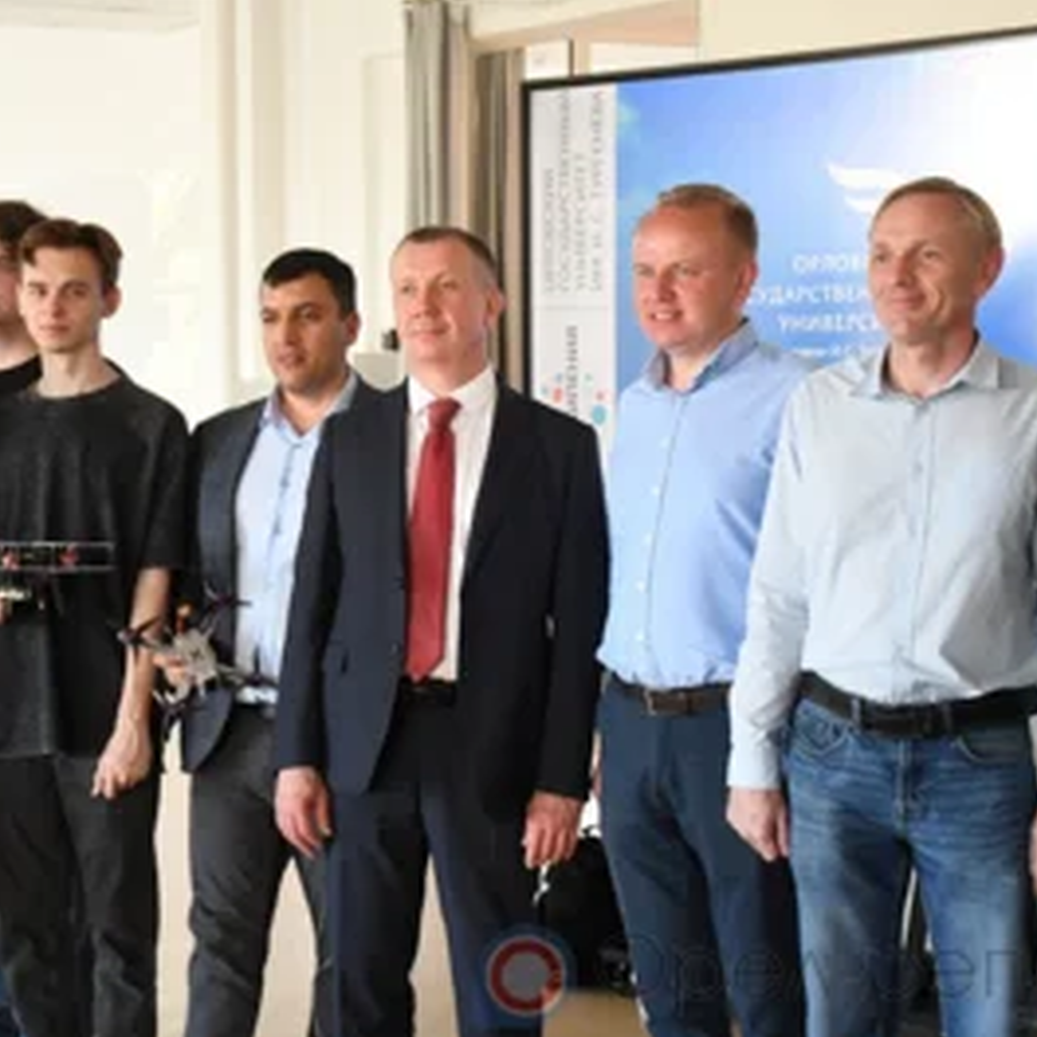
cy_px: 520
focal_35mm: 81
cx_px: 405
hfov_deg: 21.4
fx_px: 2745
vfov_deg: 21.4
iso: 3200
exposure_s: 1/160
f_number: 5.6
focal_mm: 42
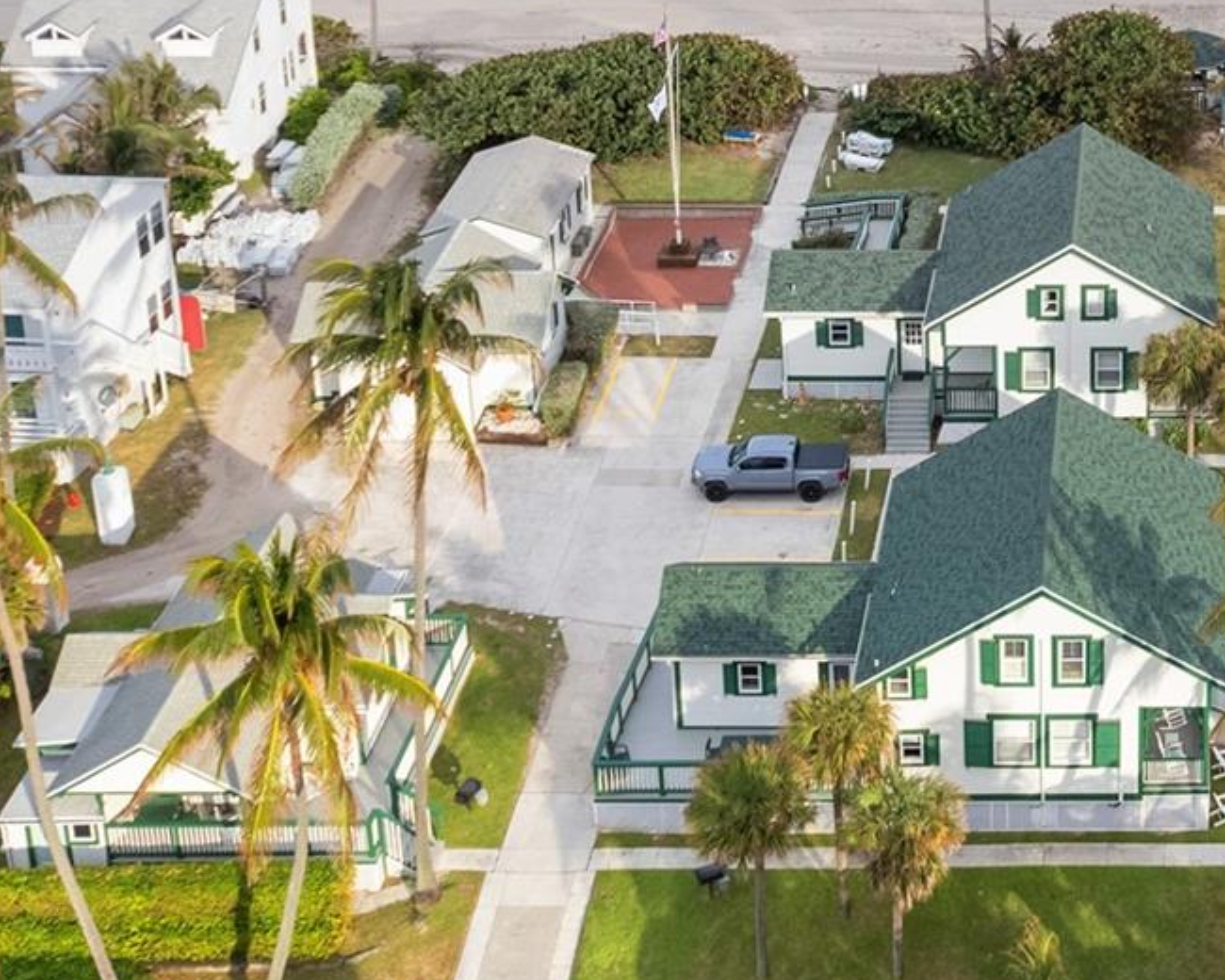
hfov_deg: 26.8
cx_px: 1340
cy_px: -91
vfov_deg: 22.2
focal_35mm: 65
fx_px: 2357
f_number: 2.8
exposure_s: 1/400
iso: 110
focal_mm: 8.38
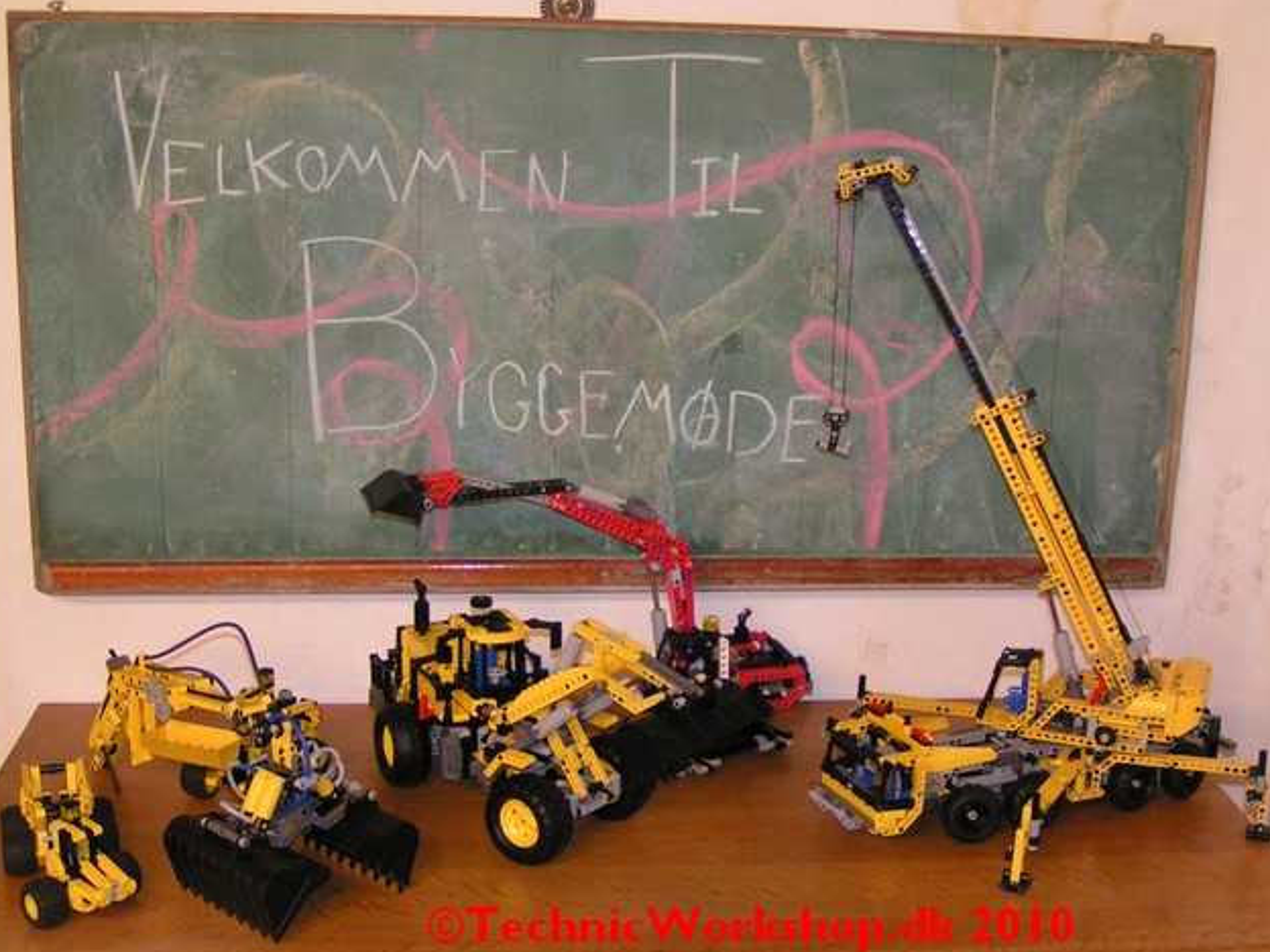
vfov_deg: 36.8
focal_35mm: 39
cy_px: 478
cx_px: 627
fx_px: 1431
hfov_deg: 47.9
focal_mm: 5.8
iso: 200
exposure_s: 1/40
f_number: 2.8
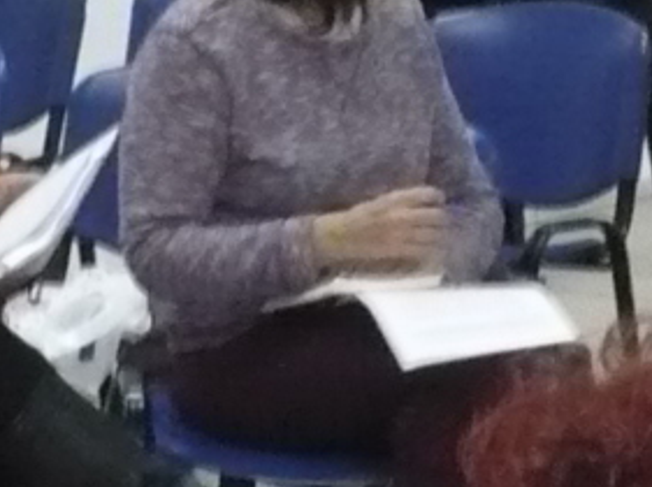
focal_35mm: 270
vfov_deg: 5.5
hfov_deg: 7.3
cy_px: 19
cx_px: -2
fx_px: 5079
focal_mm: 6.1
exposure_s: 1/30
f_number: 2.8
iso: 320
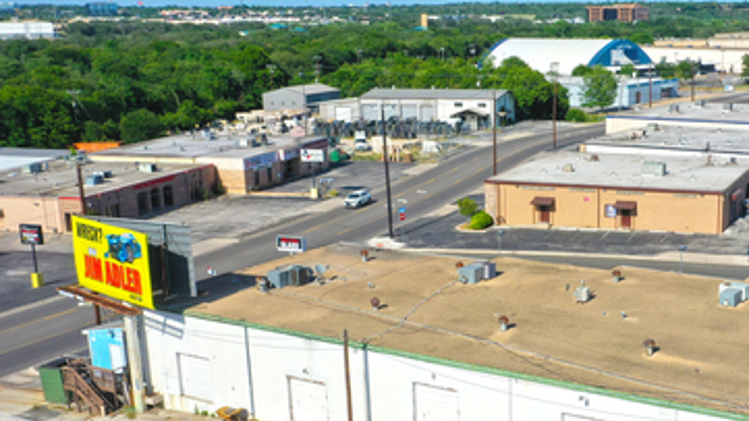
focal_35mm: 52
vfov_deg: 22.8
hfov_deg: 38.8
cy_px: 316
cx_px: 560
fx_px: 1033
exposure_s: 1/640
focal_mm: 10.26
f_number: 6.3
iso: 100
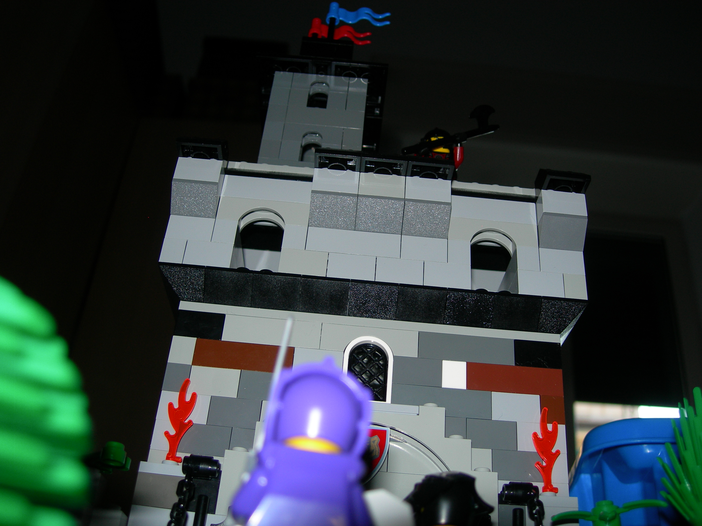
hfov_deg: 49.0
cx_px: 351
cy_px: 263
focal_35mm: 38
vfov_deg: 37.7
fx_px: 771
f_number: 2.8
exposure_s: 1/60.1
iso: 50
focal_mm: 7.8
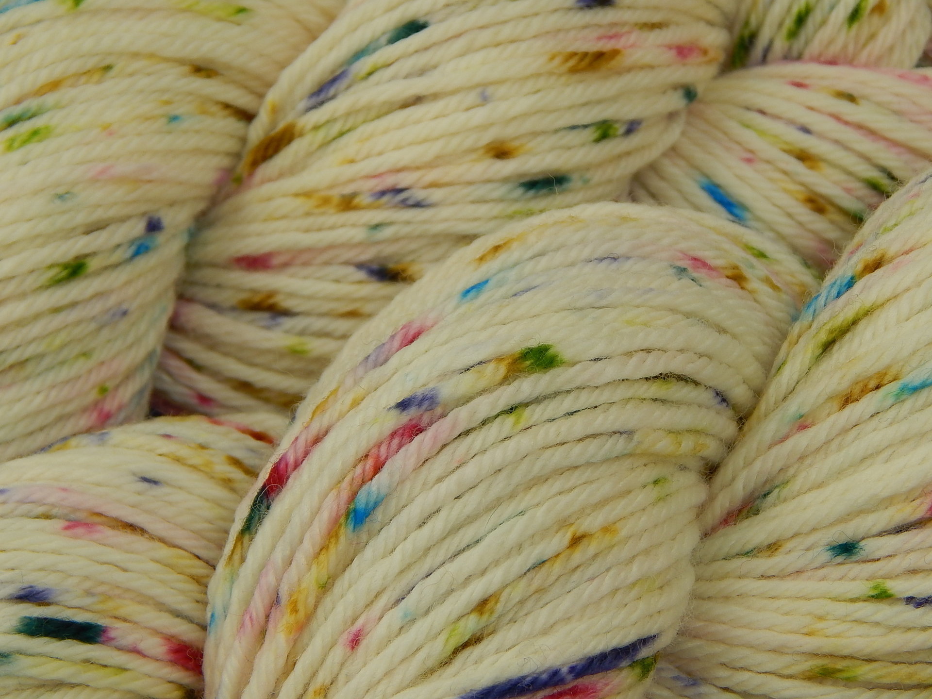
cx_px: 466
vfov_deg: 14.1
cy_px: 350
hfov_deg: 18.7
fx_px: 2827
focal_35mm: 105
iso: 125
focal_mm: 18.7
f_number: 4.5
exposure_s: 1/40
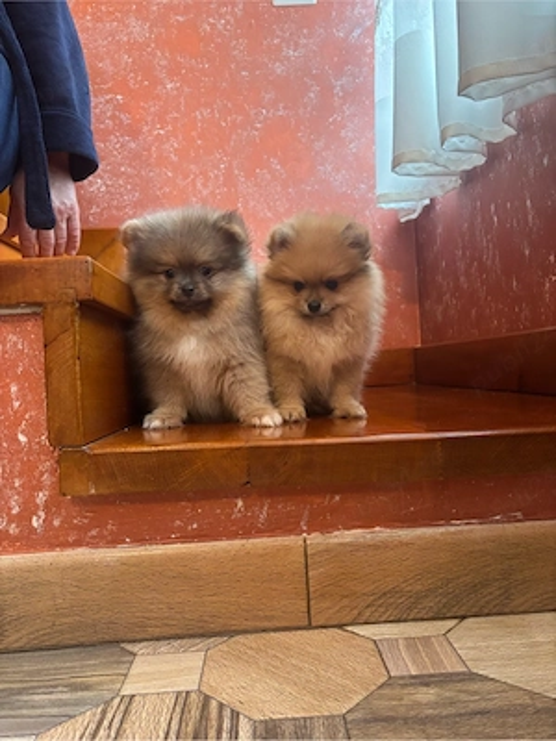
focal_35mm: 26
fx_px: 557
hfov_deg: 53.1
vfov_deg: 67.3
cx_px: 278
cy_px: 370
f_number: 1.6
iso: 320
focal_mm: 5.96
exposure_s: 1/50
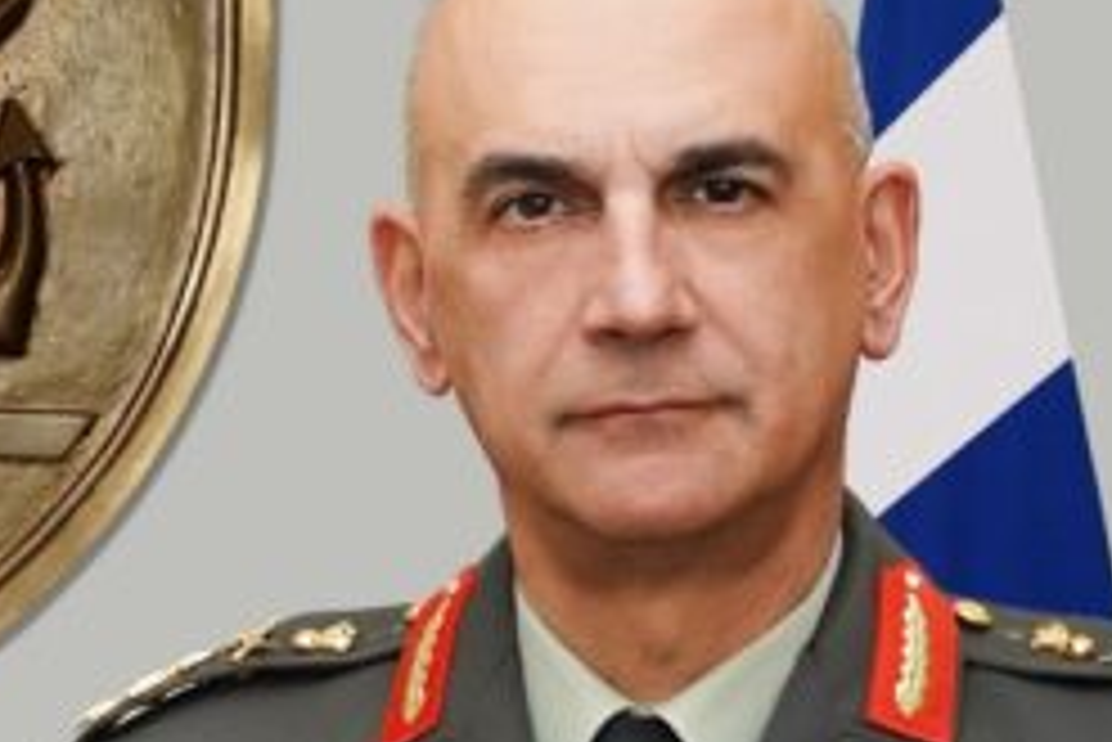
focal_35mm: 164
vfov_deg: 8.3
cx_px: 126
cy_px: 746
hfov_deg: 12.4
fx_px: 5069
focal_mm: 54
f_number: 4
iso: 1600
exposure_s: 1/250
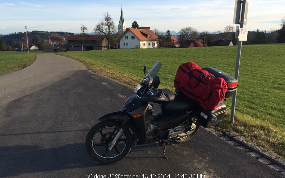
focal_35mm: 31
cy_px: 77
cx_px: 143
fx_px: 241
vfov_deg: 40.5
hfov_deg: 61.2
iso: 32
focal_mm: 4.15
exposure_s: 1/1208
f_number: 2.2
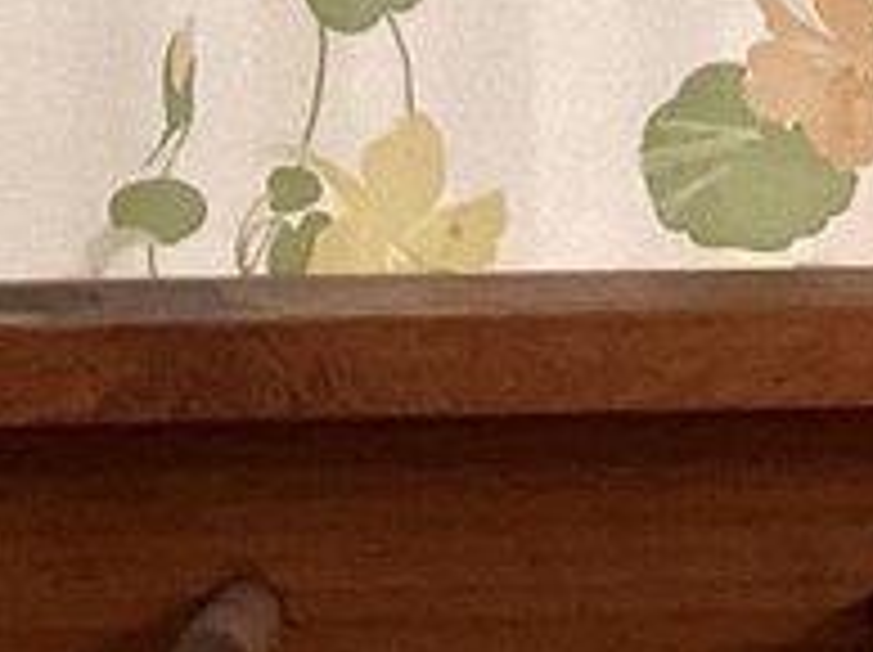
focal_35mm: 242
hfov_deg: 8.1
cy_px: -587
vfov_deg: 6.0
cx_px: 1132
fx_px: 6096
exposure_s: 1/50
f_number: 2.4
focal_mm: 3.3
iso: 200
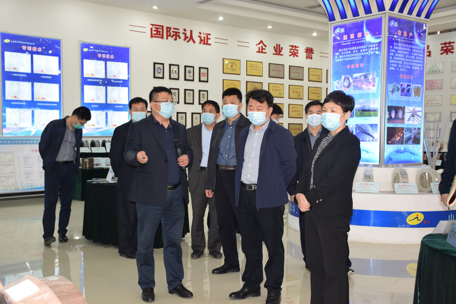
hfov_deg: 43.6
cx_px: 228
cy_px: 152
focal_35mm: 45
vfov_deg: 29.8
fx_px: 570
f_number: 4.5
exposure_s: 1/80
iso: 800
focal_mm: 30
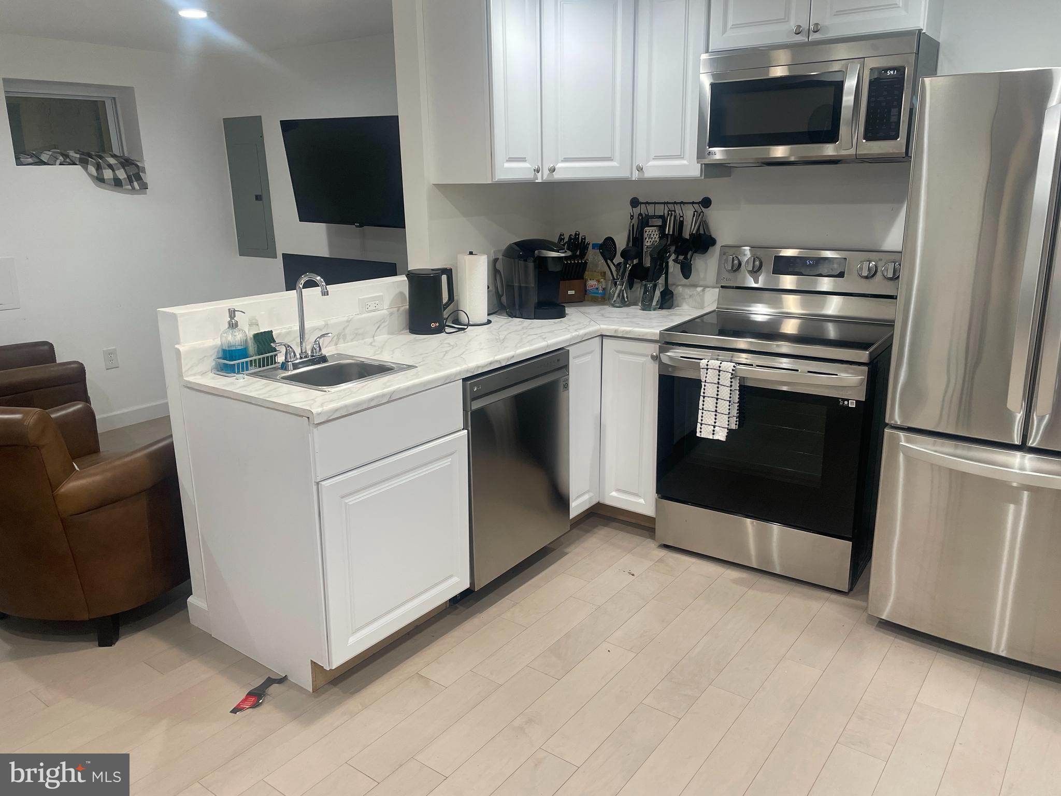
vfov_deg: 53.1
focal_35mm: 26
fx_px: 797
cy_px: 398
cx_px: 530
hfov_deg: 67.3
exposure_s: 1/100
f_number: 1.6
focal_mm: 4.2
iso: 125
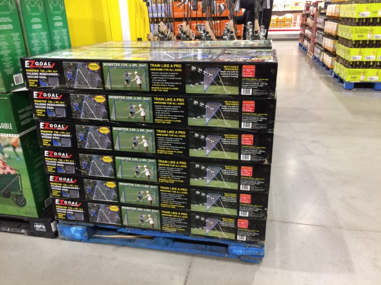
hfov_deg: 61.7
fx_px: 319
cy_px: 142
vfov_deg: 48.2
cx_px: 190
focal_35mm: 29
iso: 200
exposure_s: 1/30
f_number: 2.2
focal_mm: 4.15
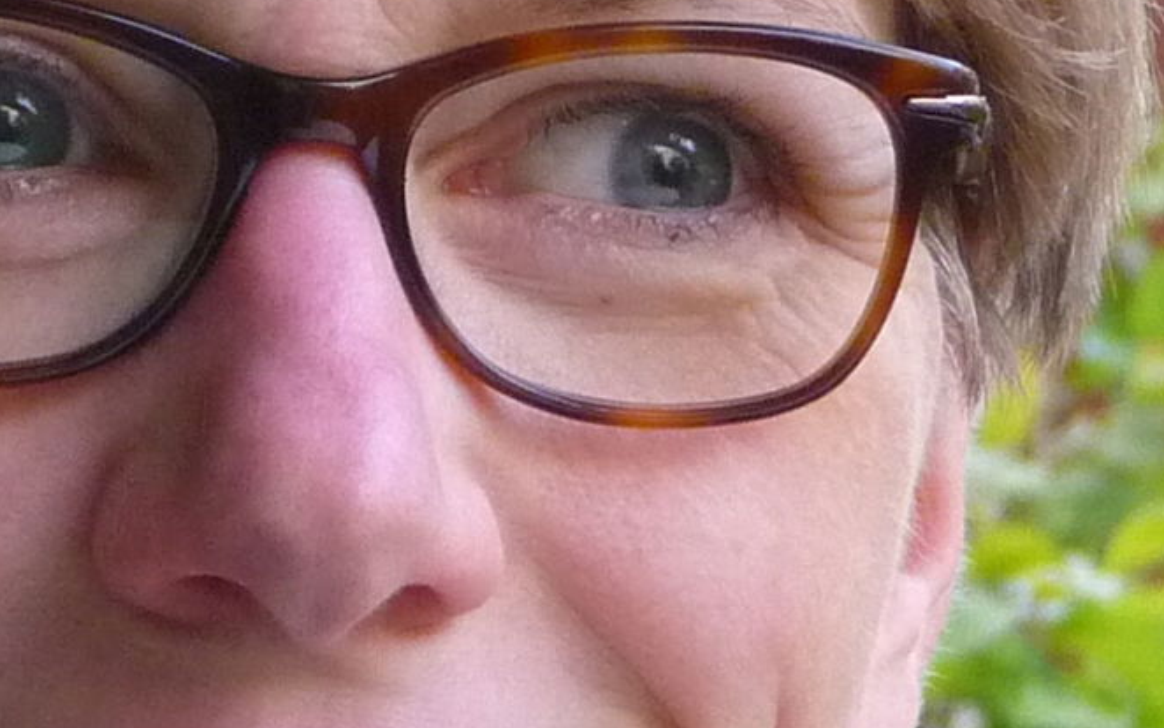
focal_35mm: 551
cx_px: 21
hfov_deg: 3.8
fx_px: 17482
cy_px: 396
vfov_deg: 2.4
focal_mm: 21.8
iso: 320
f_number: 4.7
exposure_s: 1/50
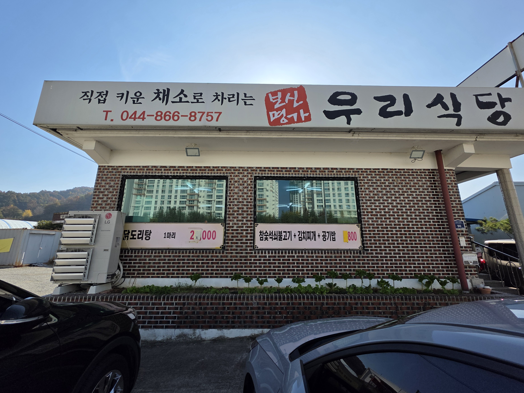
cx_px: 263
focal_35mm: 14
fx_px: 212
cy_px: 187
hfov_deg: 102.1
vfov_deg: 85.6
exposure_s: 1/2600
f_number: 1.9
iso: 40
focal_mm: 2.2
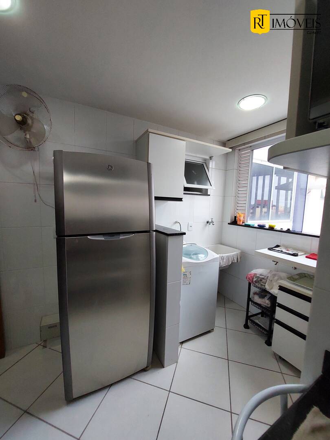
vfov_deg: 106.2
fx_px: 165
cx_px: 165
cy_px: 220
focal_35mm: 13
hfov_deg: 89.9
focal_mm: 1.74
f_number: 2.2
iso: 125
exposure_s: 1/60
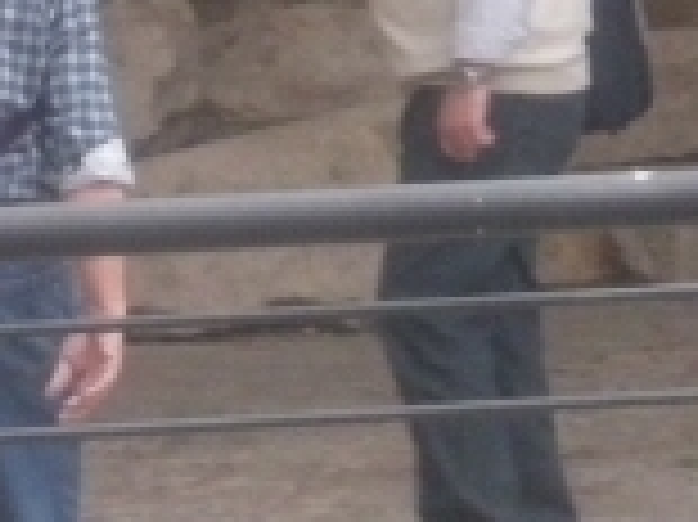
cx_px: 36
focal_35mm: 526
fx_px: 10598
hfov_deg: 3.8
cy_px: -45
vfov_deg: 2.8
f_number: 5.6
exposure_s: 1/93.2
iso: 400
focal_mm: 17
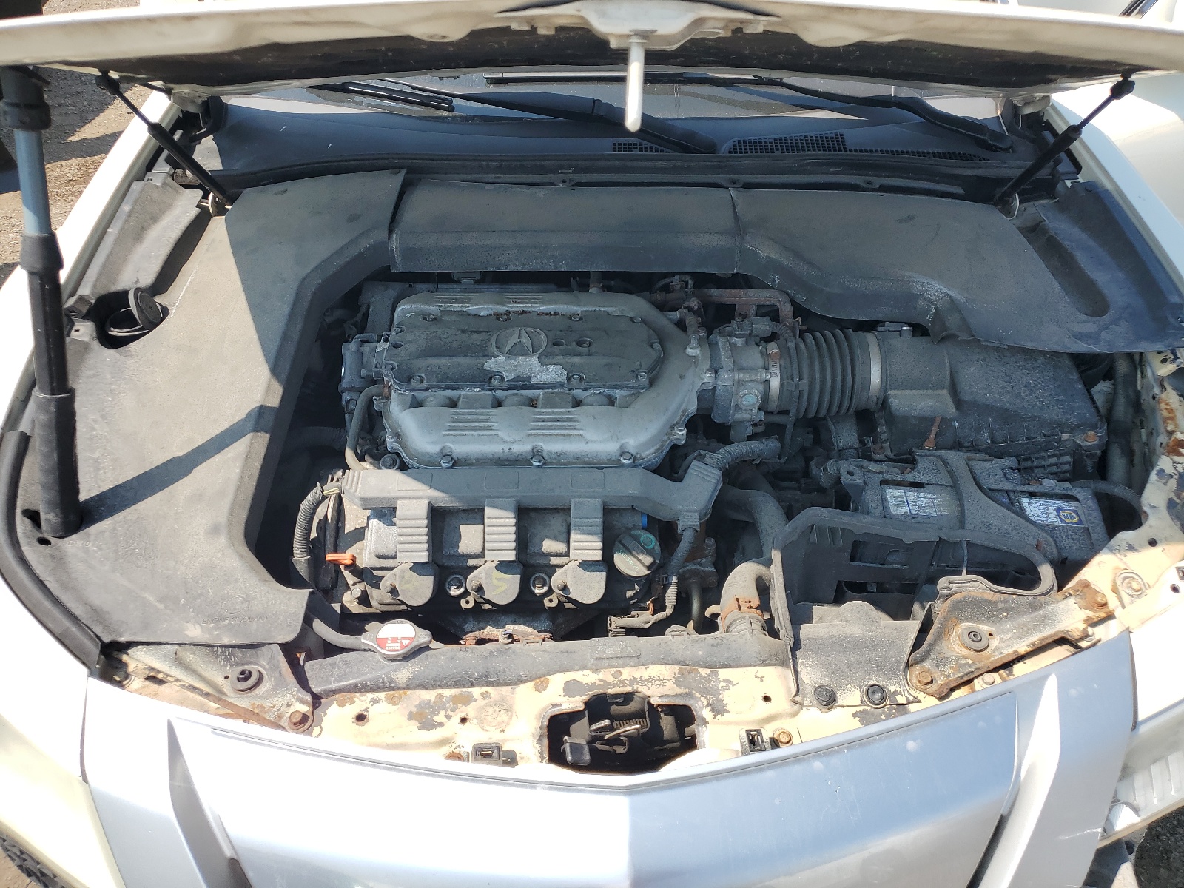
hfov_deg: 67.3
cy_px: 444
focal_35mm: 26
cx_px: 592
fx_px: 889
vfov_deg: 53.1
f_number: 1.5
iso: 50
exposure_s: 1/1667
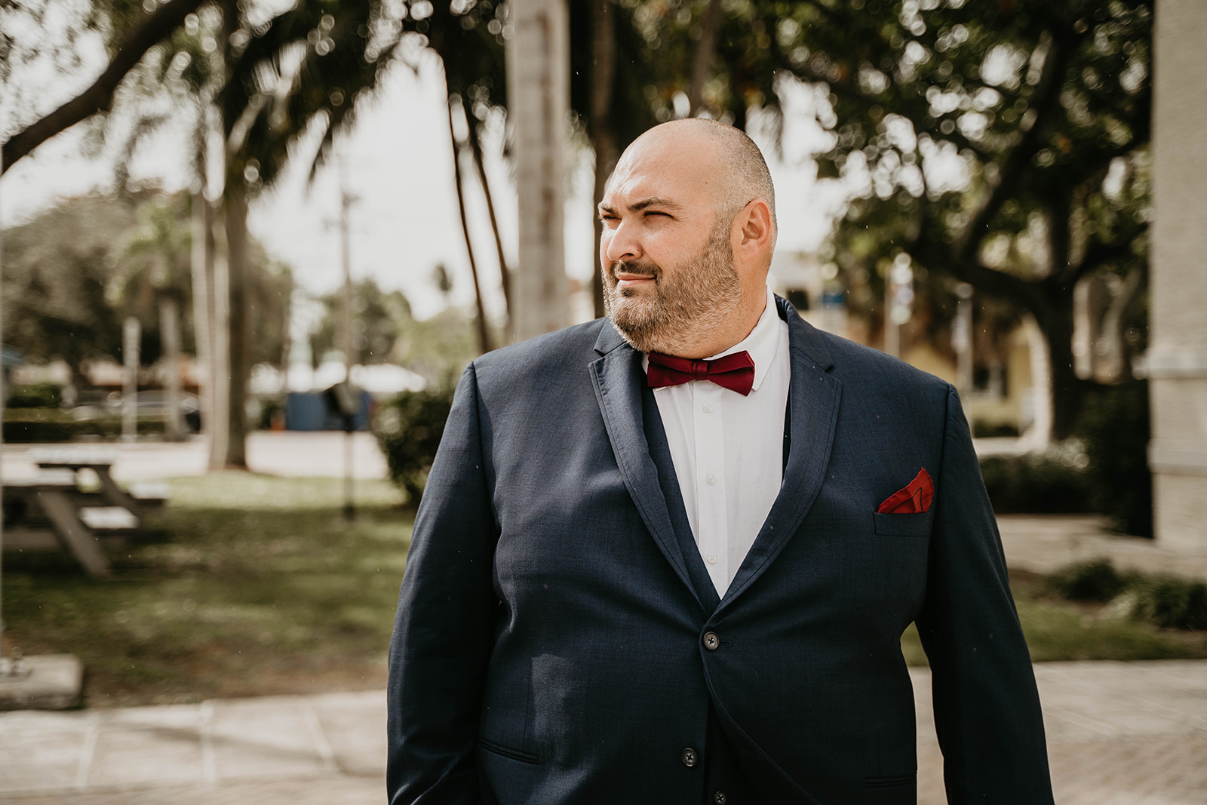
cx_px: 604
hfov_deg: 36.2
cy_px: 402
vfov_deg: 24.6
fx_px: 1844
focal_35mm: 55
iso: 200
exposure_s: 1/1600
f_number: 2.8
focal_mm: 55
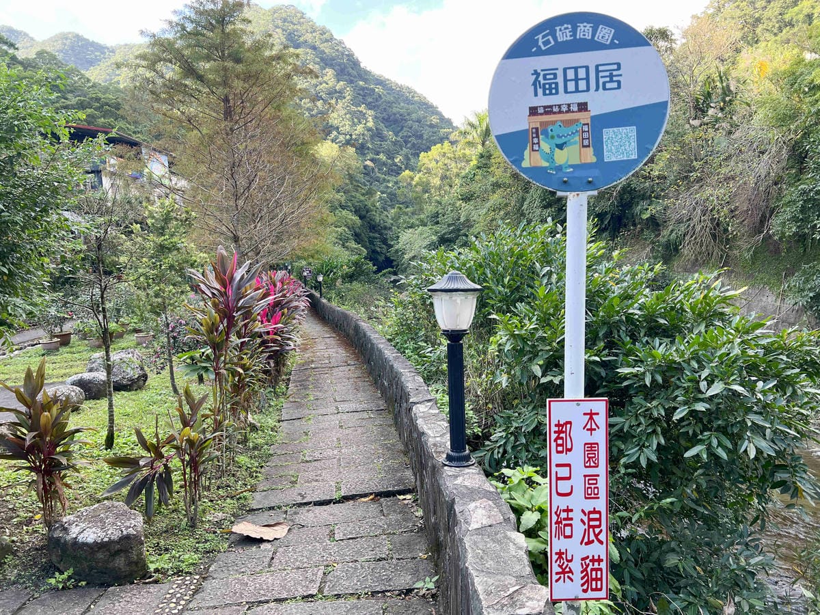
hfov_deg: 67.3
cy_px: 308
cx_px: 410
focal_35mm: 26
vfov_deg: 53.1
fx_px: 616
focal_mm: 5.7
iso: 50
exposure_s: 1/286
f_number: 1.5
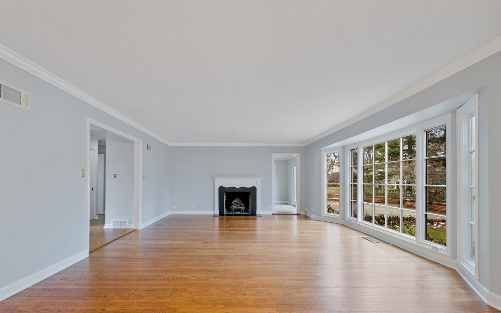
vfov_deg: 71.1
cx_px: 240
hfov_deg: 97.8
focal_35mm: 16
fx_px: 218
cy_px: 171
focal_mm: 10
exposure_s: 1/2
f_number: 9
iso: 250
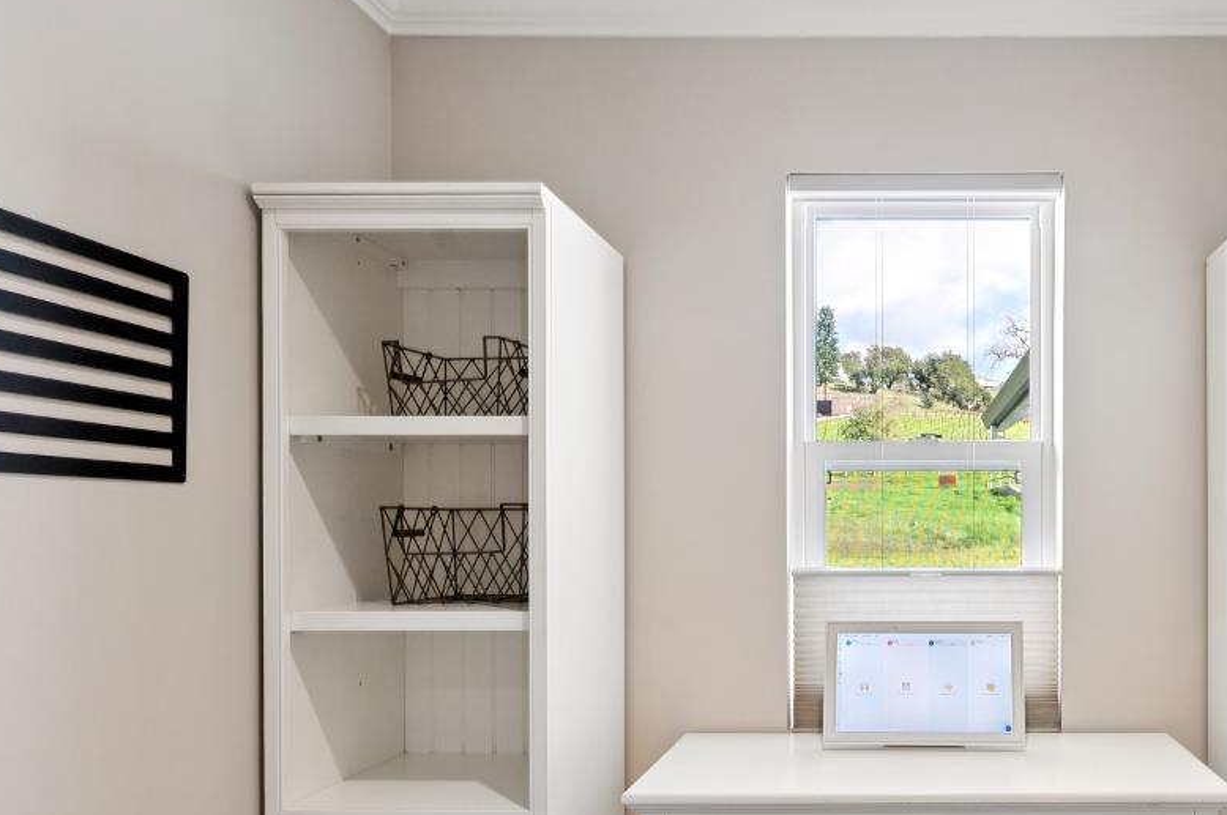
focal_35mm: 27
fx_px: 919
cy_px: 539
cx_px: 935
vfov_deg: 47.1
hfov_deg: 63.1
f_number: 8
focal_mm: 14
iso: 200
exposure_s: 1/40
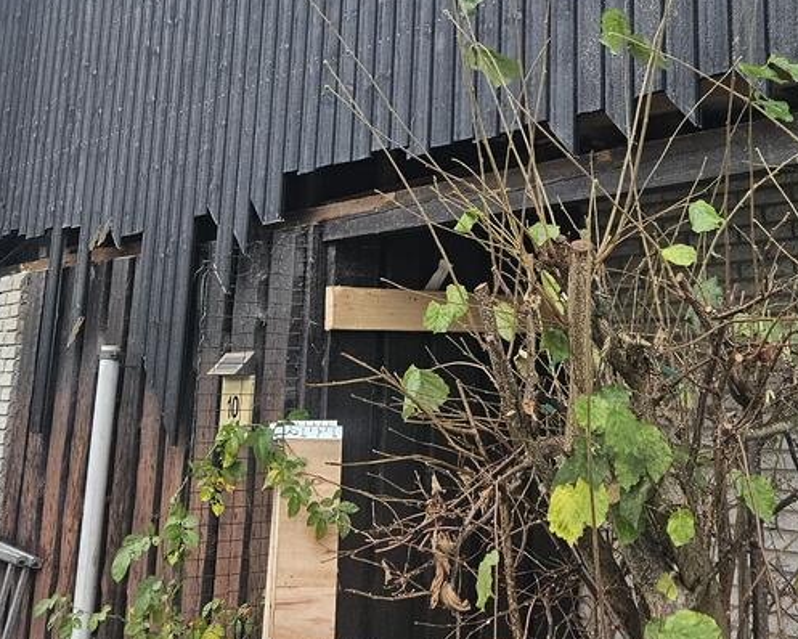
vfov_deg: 28.4
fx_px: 1229
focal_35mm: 52
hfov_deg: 35.6
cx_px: 535
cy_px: 111
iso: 400
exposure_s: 1/359
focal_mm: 5.4
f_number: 1.8
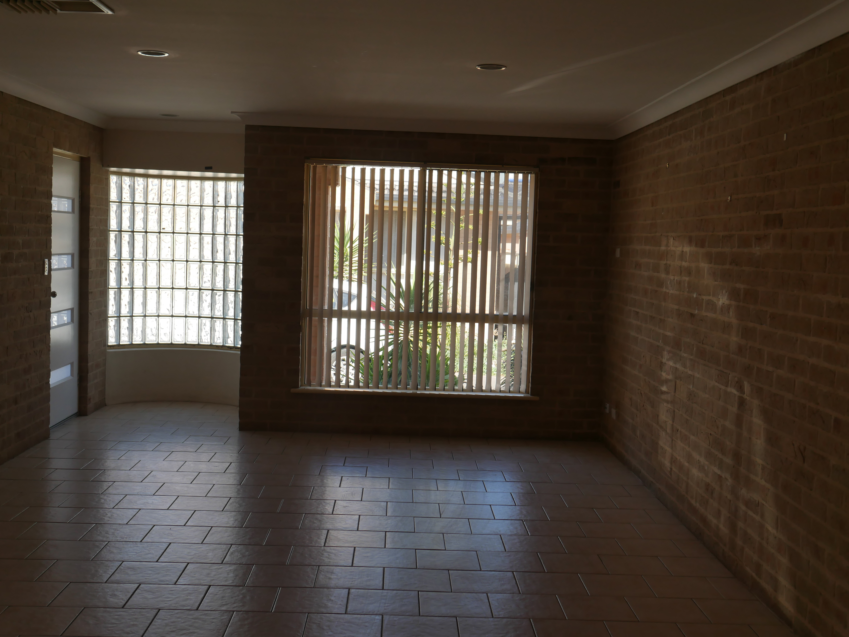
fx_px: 1031
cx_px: 424
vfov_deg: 34.4
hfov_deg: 44.8
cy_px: 318
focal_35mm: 42
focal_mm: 21
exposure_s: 1/160
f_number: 6.3
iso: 200
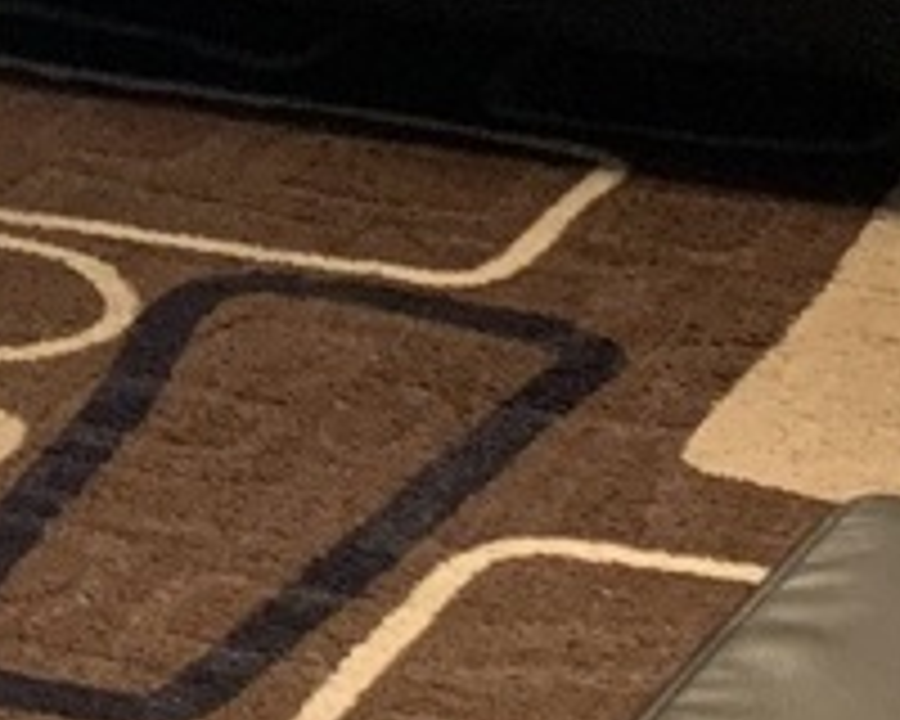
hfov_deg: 10.2
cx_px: -482
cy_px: -652
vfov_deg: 8.1
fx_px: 4874
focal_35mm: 183
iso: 400
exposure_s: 1/40
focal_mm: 4.25
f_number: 1.8
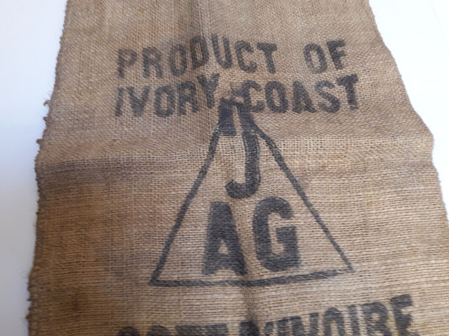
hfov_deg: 63.4
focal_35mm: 28
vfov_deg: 49.7
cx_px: 224
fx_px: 363
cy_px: 168
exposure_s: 1/25
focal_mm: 3.7
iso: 160
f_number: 1.9
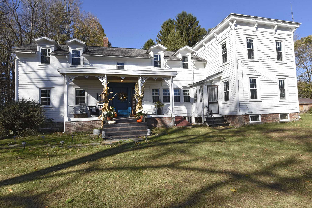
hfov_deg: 86.9
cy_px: 104
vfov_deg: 64.6
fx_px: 165
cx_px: 156
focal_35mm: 19
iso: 500
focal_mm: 19
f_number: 20
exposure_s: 1/125
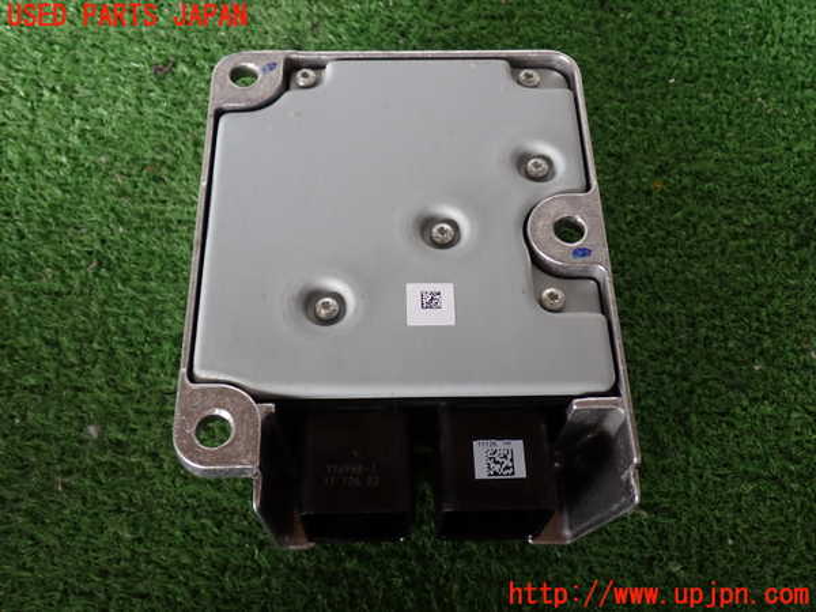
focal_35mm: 36
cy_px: 306
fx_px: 849
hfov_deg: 51.4
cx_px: 408
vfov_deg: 39.7
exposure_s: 1/80
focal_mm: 6.37
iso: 160
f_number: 2.5
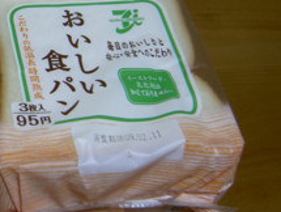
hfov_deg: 26.2
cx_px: 14
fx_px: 577
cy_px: 73
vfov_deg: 20.7
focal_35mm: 71
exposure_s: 1/10
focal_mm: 5.6
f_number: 2.8
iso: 50
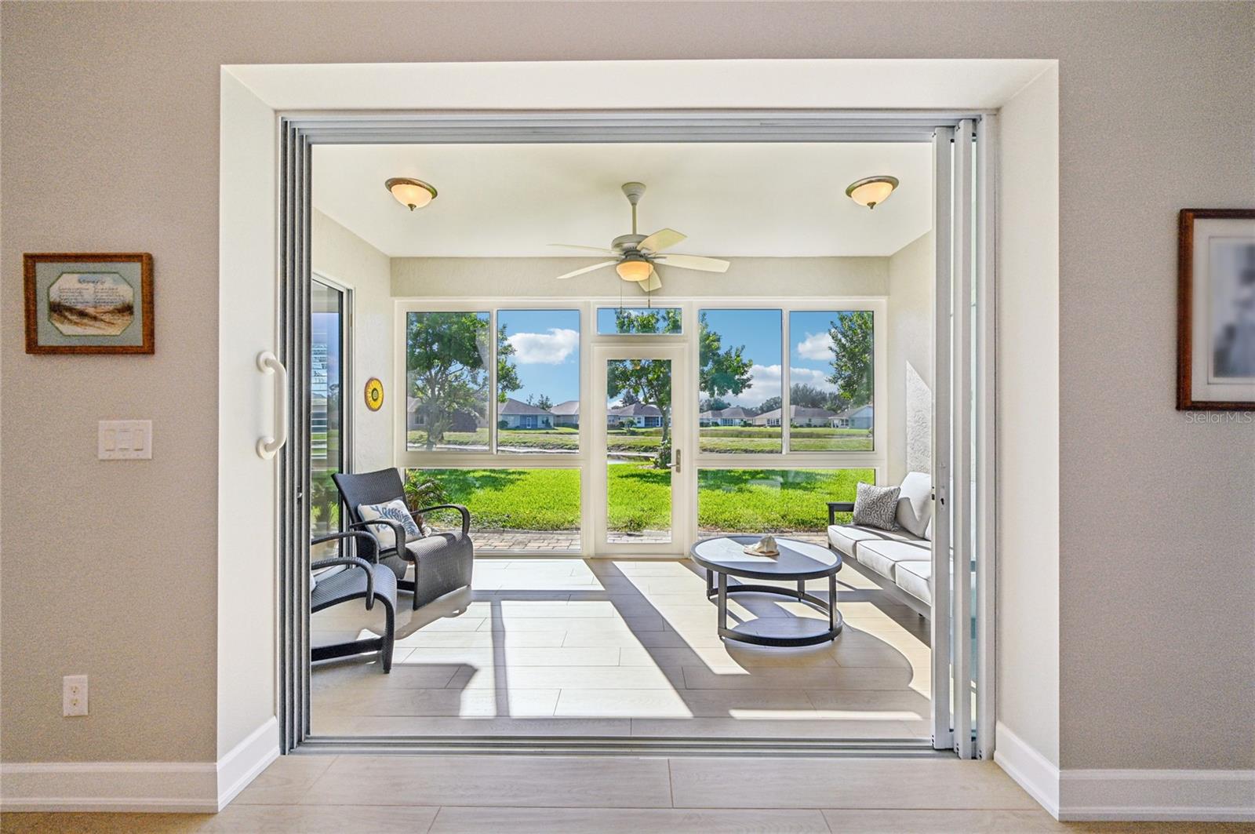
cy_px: 417
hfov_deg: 104.3
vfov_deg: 81.1
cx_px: 628
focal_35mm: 14
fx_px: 488
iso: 400
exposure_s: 1/800
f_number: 8
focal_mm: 14
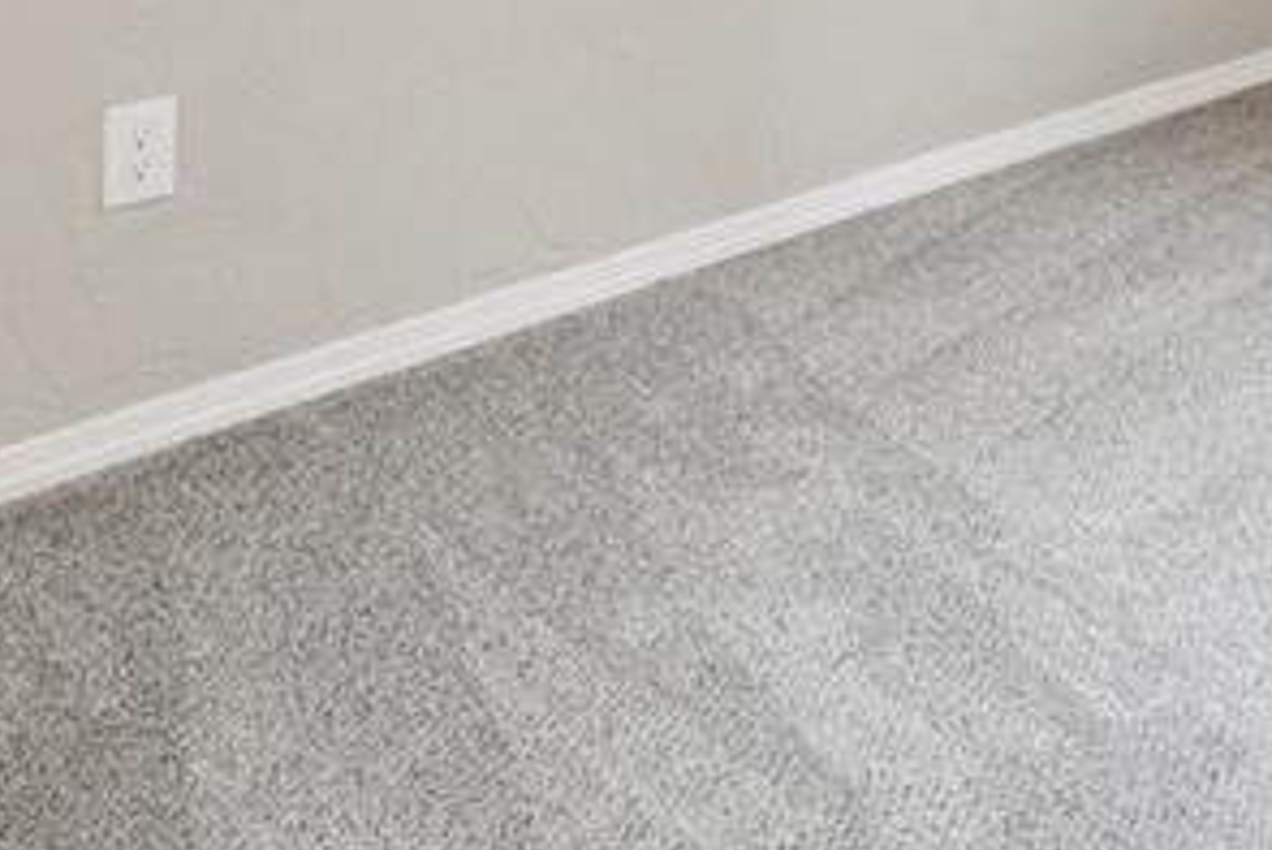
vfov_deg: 21.0
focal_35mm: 52
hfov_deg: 34.3
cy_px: -505
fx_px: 1838
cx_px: 1311
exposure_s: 1/10
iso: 800
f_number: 11
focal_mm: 15
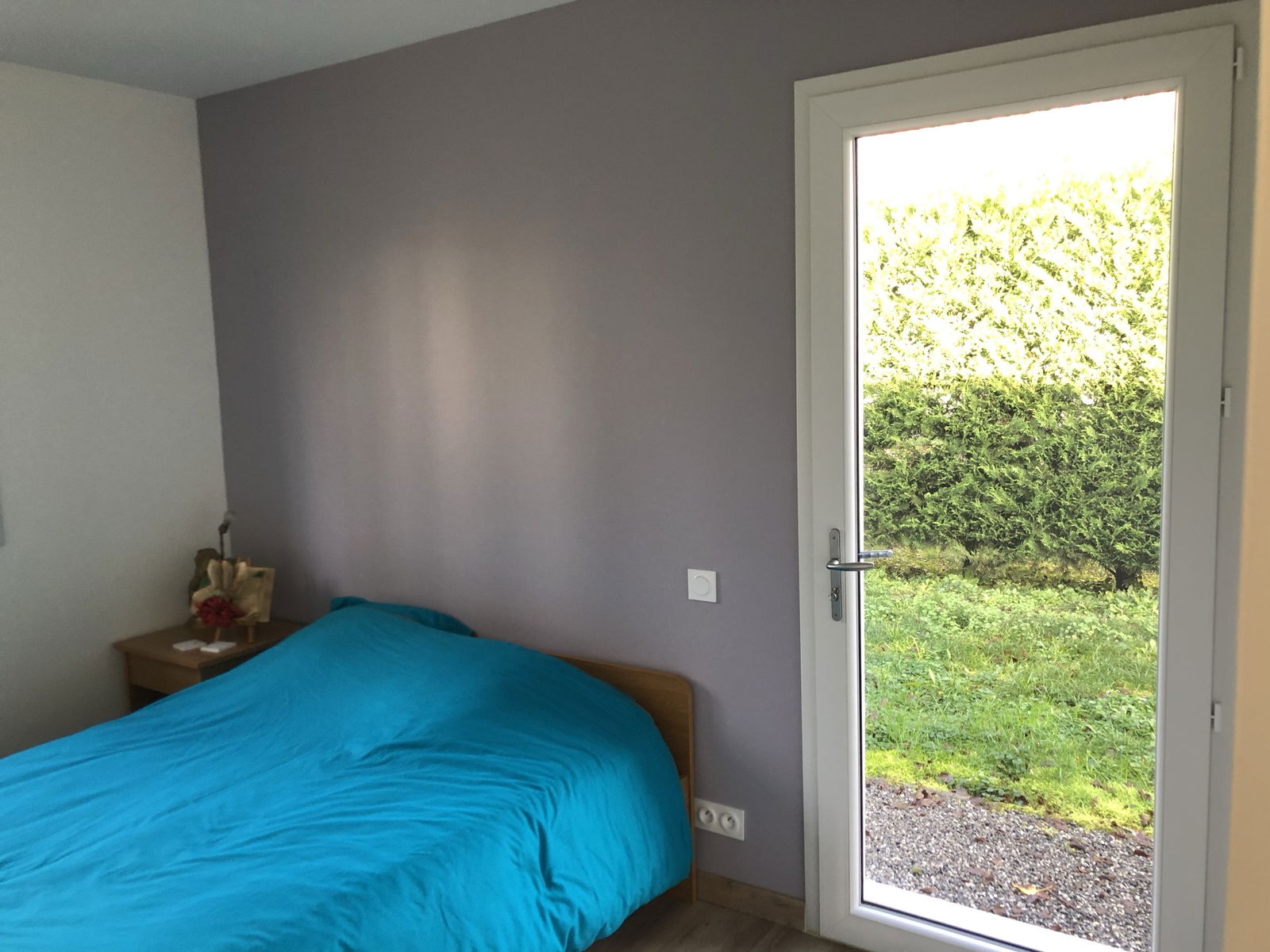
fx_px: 1027
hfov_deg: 63.4
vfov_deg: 49.7
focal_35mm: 28
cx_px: 635
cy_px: 476
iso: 40
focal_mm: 4
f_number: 1.8
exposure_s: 1/33
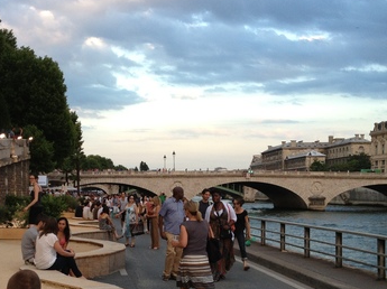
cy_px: 216
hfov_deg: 29.7
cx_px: 136
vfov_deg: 22.3
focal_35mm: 65
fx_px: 726
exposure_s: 1/120
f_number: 2.4
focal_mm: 4.28
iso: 64
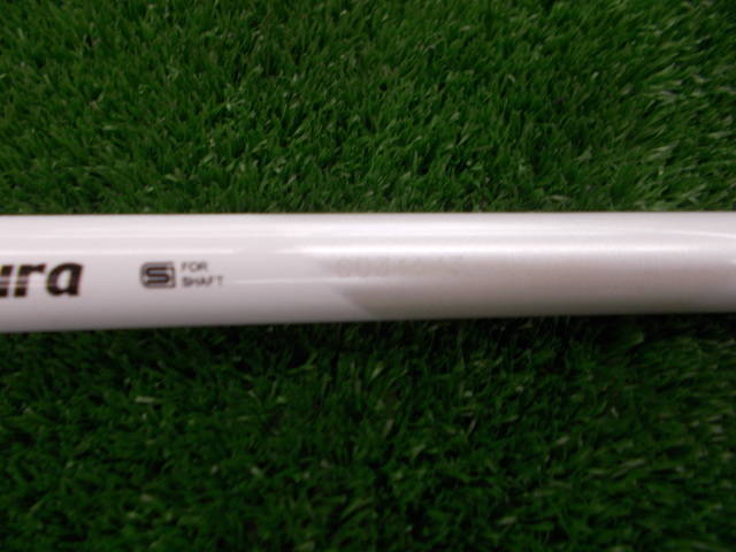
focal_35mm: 26
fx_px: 553
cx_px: 368
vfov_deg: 53.1
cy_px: 276
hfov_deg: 67.3
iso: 100
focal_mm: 4.6
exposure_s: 1/25
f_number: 3.2
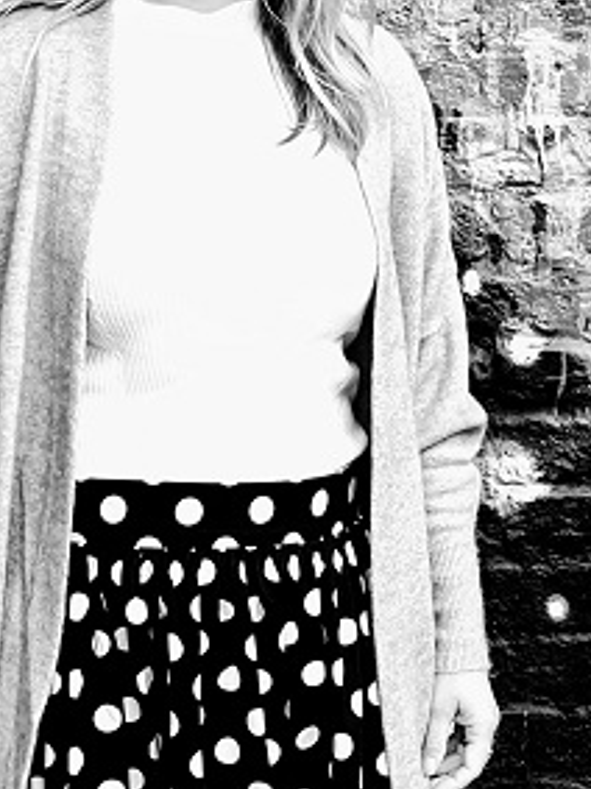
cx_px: 588
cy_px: 217
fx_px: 2233
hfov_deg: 14.8
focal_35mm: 98
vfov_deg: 19.9
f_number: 2.4
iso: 64
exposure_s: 1/100
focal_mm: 4.3
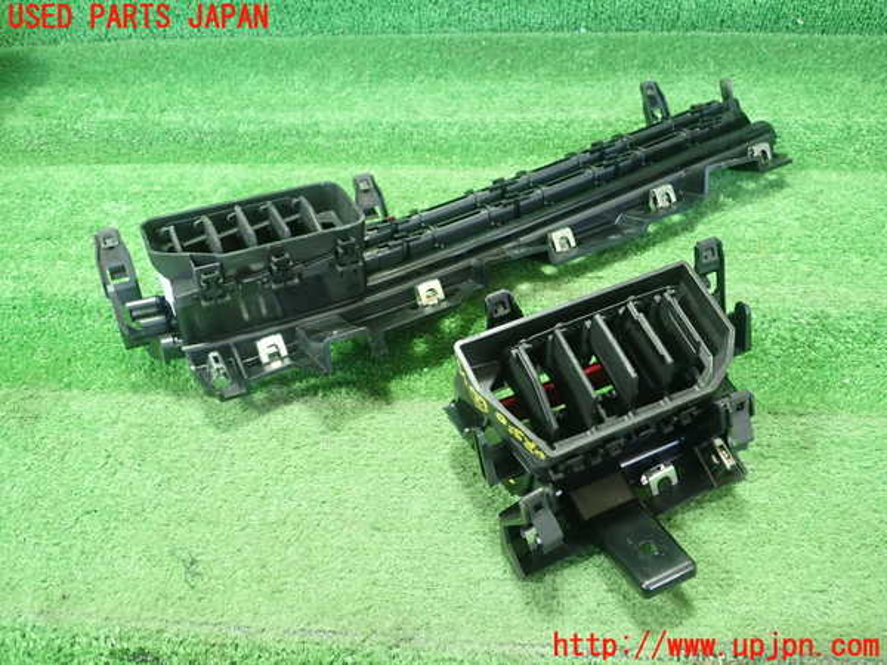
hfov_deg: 60.0
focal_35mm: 30
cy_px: 332
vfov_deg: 46.8
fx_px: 769
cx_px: 444
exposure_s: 1/100
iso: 800
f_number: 2.3
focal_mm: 5.5
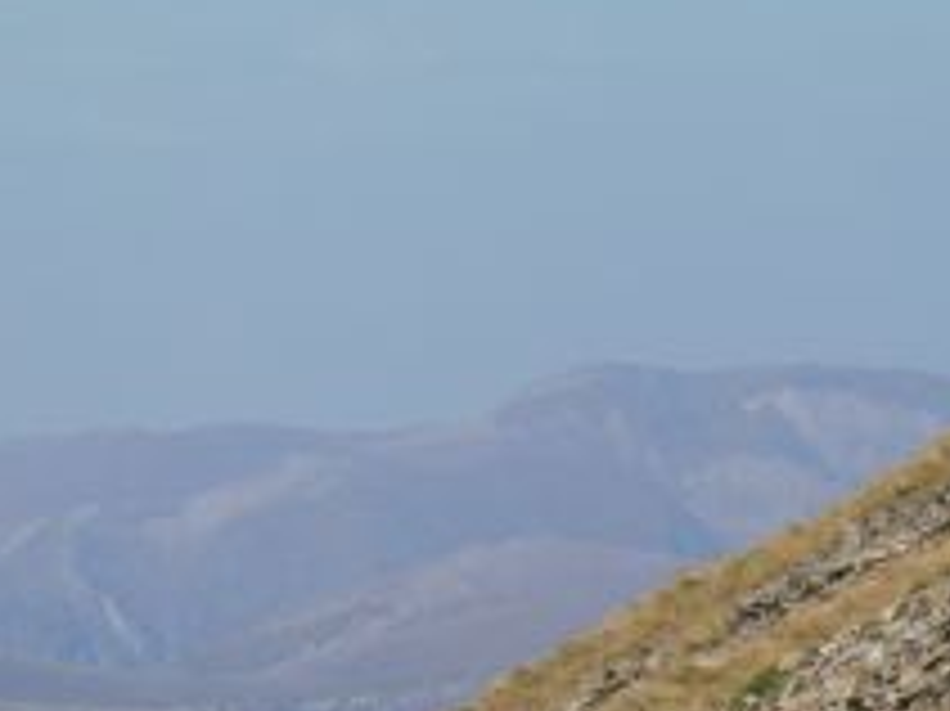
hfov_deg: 3.1
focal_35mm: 636
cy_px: 400
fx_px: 17444
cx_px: 279
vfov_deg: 2.3
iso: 100
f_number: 6.3
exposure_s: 1/640
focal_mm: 60
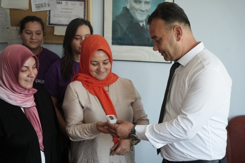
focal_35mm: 62
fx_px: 422
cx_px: 122
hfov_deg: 32.4
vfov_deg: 21.9
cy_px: 82
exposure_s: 1/50
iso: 320
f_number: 4
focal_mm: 62
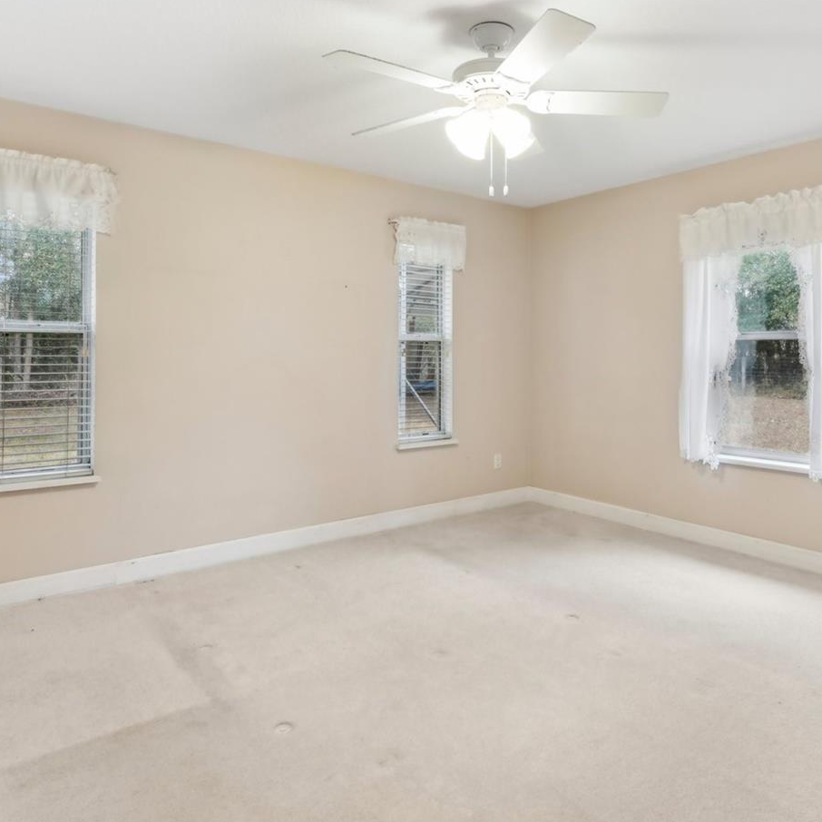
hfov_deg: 70.5
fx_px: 564
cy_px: 390
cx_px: 532
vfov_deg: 72.1
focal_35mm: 21
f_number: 8
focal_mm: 14
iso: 400
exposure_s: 1/13
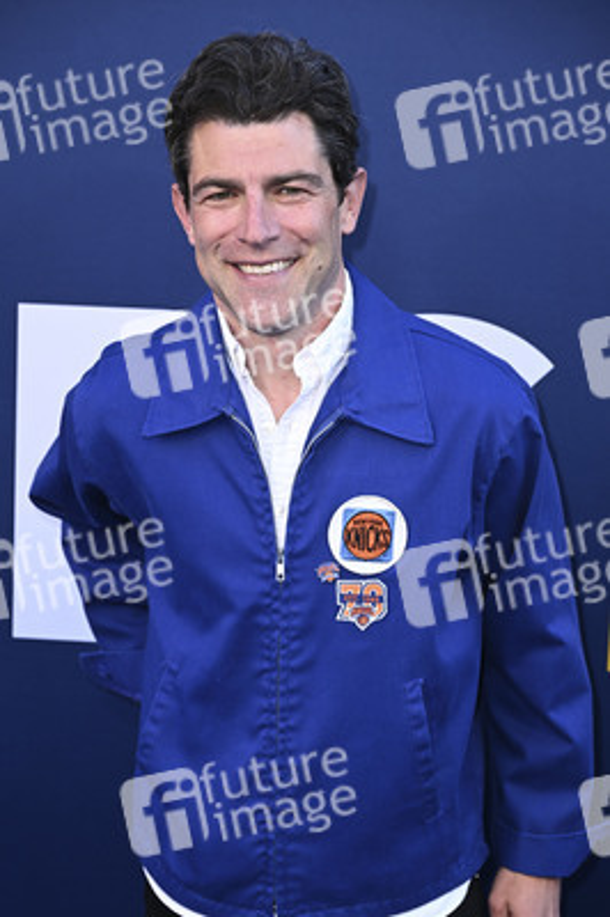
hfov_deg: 16.8
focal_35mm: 81
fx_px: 2062
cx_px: 305
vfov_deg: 25.1
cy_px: 458
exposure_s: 1/200
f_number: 5.6
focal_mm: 81
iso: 640
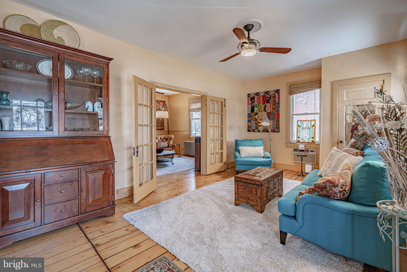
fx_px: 181
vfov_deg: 73.7
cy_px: 136
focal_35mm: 16
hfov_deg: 96.7
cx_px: 204
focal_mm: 16
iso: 800
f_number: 5
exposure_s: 1/200
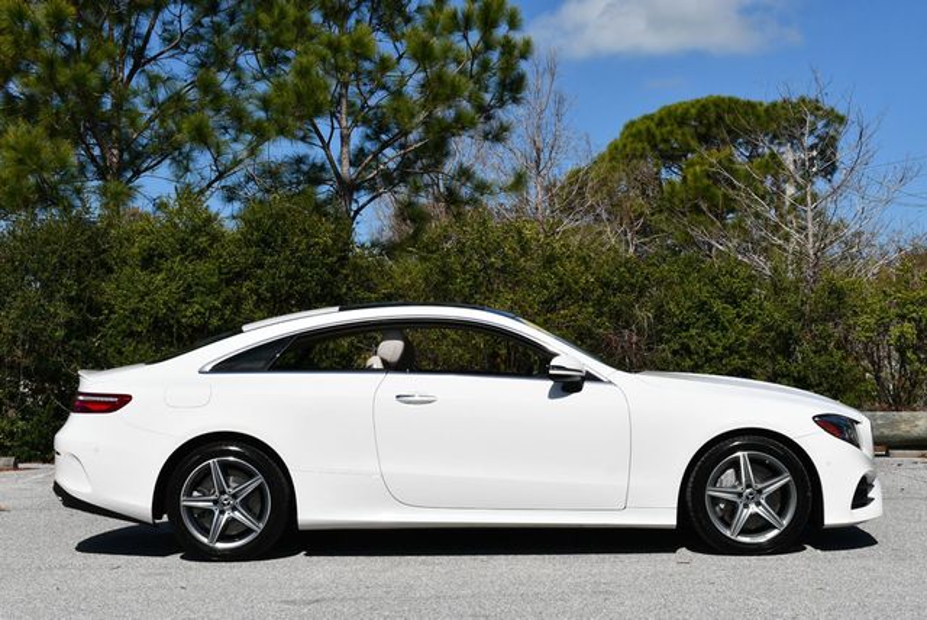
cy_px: 310
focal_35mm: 64
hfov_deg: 31.4
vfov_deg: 21.3
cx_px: 464
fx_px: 1649
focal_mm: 32
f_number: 10
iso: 100
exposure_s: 1/400
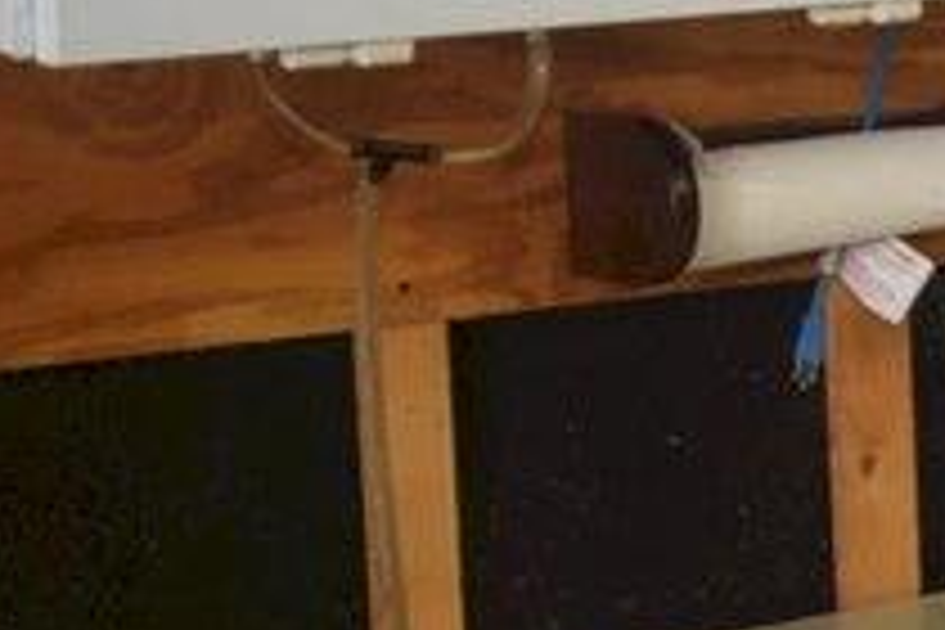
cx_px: 1458
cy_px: 396
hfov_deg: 14.0
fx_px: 3596
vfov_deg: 10.0
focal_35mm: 137
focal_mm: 20
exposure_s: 1/80
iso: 800
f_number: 4.5
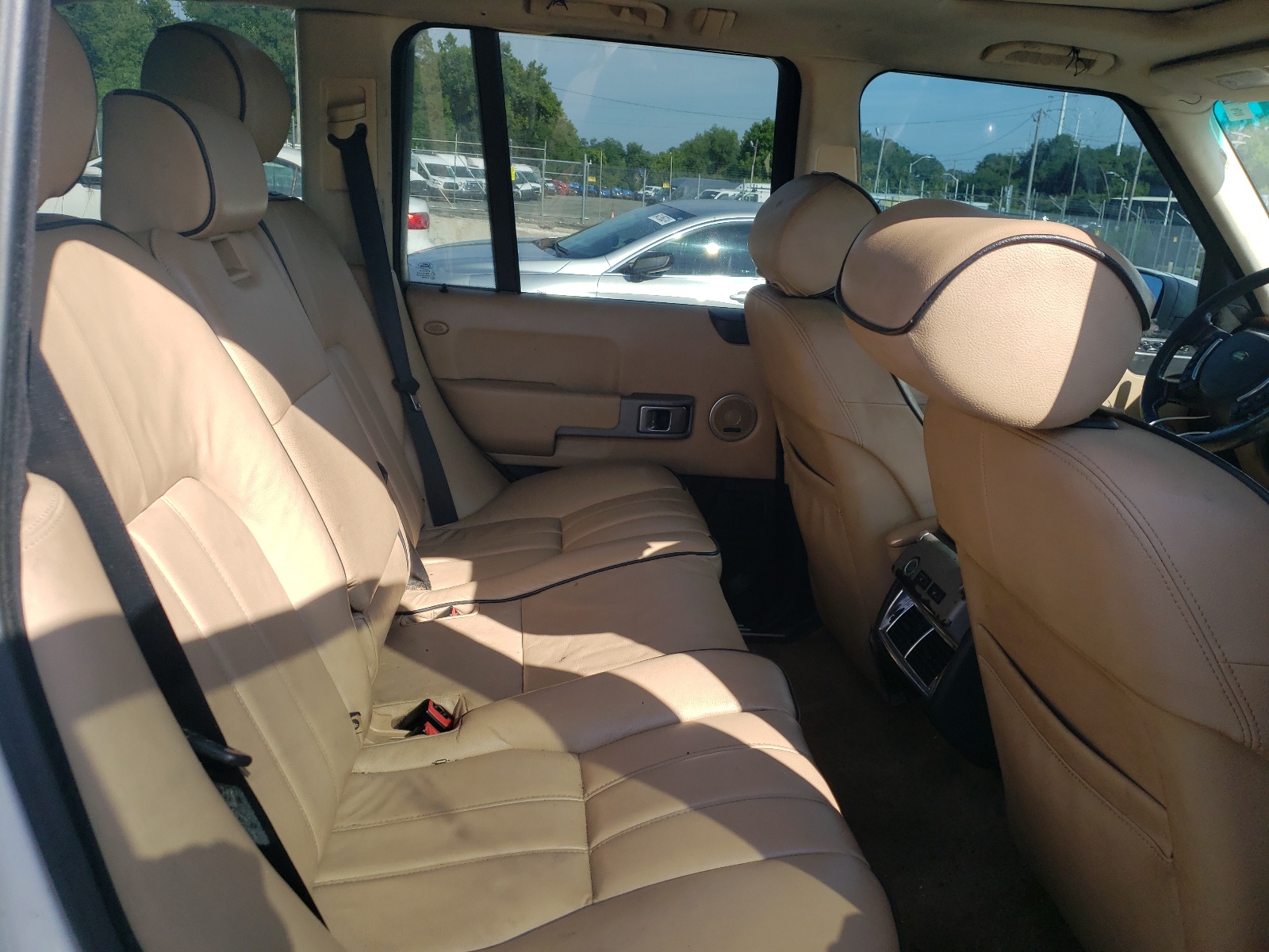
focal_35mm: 26
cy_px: 476
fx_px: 953
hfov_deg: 67.3
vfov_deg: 53.1
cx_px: 634
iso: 50
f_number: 1.5
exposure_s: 1/1111
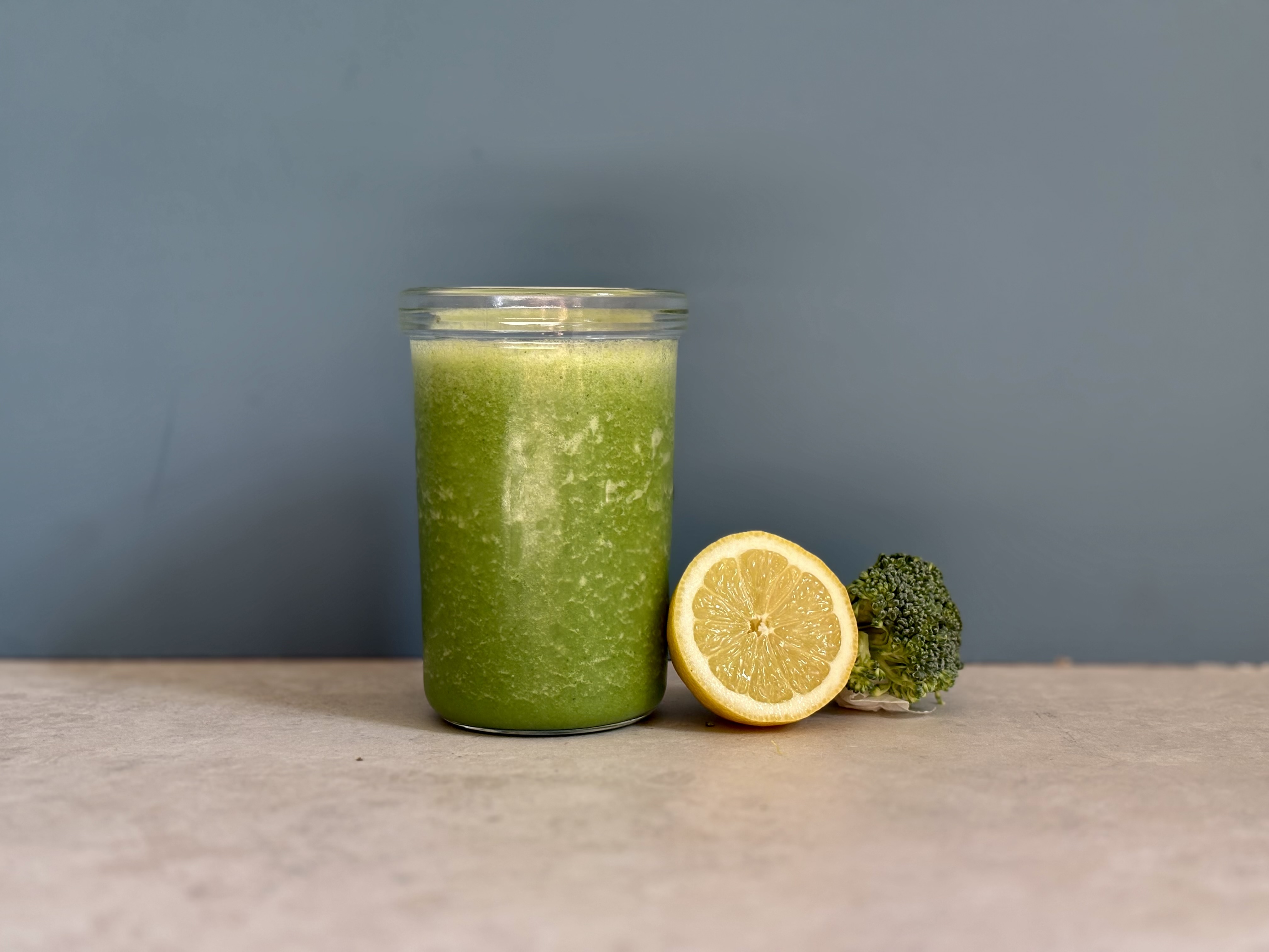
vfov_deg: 28.0
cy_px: 476
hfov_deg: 36.8
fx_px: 1906
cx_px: 634
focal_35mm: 52
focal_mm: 5.96
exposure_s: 1/193
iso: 80
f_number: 1.6
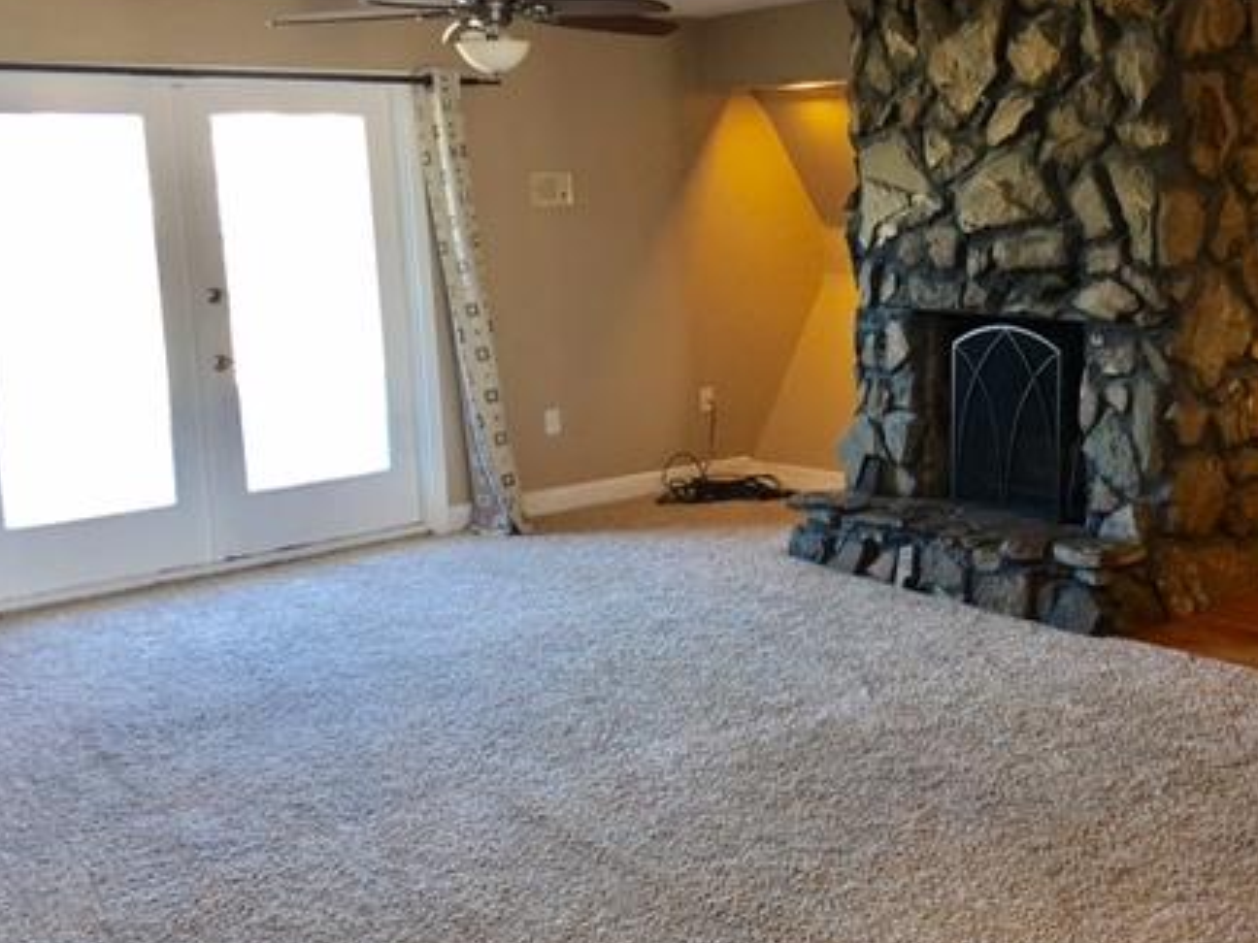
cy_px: 425
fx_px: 1563
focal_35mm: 43
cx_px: 871
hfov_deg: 43.0
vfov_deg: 33.6
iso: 50
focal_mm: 4.15
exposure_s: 1/15
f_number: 2.2
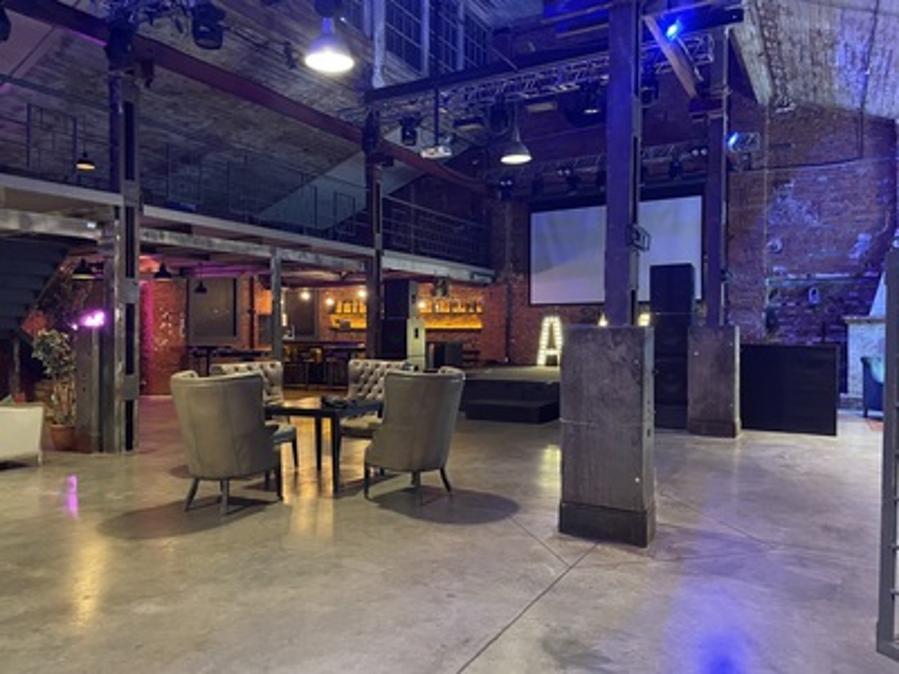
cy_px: 337
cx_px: 450
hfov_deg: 67.3
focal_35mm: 26
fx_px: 675
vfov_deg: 53.1
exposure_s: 1/25
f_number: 1.6
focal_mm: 4.2
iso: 800
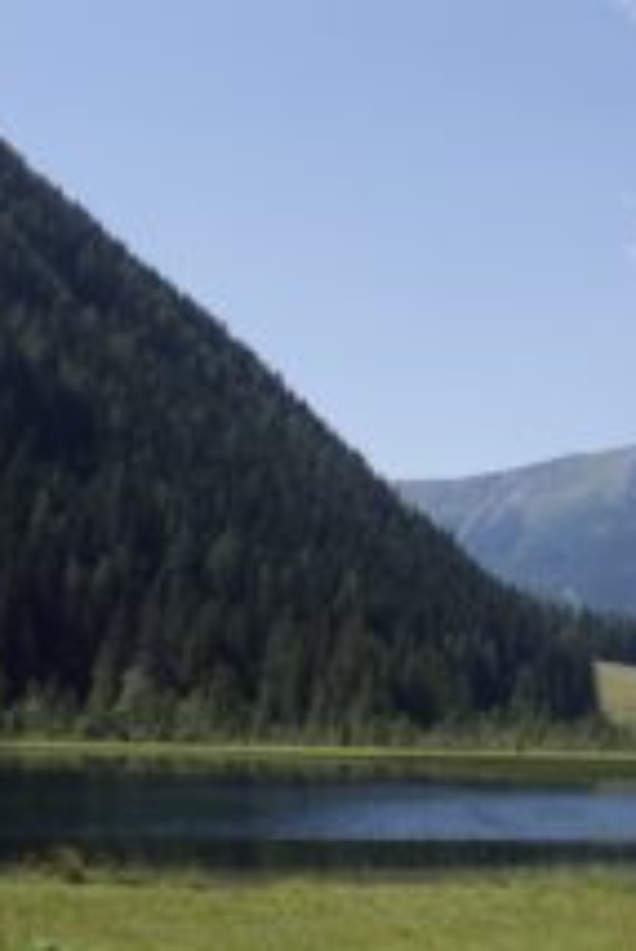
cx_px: 694
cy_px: 453
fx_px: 1746
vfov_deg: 30.5
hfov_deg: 19.8
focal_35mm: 66
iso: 200
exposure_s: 1/800
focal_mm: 17
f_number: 5.6
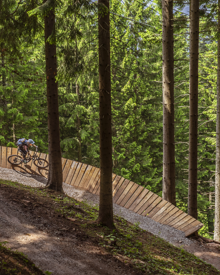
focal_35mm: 60
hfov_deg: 25.1
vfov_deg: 31.4
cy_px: 139
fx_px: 488
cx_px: 56
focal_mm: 28
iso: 200
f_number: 2
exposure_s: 1/1250
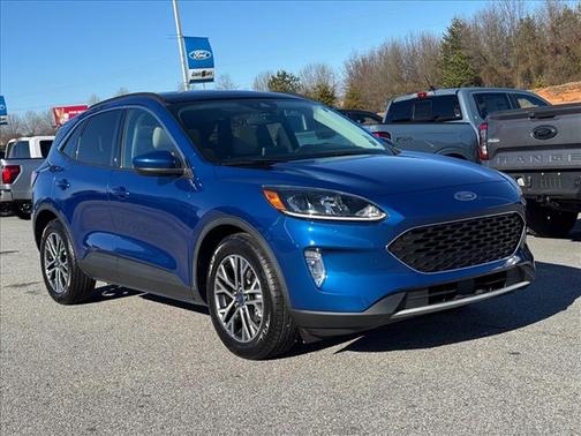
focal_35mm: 48
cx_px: 290
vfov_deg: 30.3
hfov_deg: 39.7
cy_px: 218
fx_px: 806
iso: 64
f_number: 1.78
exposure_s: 1/3425
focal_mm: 6.76
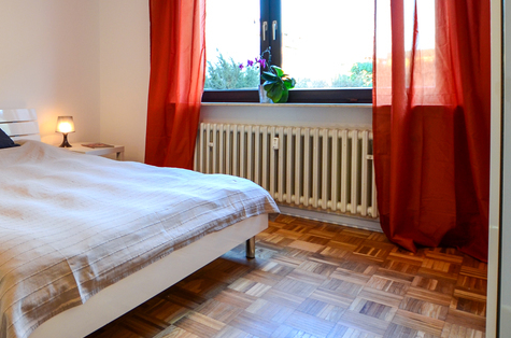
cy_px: 101
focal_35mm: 28
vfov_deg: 45.1
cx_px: 44
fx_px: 396
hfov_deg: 56.0
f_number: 3.5
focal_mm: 10
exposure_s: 1/30
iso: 220
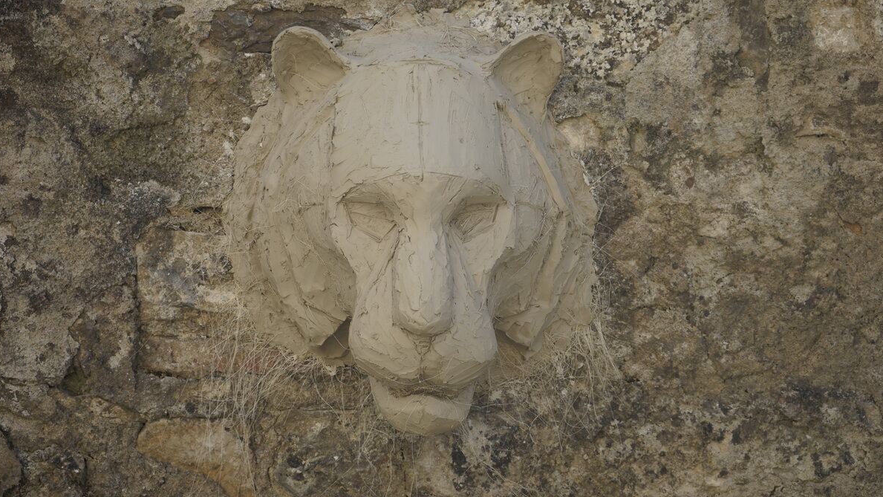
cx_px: 441
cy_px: 212
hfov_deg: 28.6
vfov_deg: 16.3
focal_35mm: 74
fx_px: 1733
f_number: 6.3
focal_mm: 70
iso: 100
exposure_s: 1/160
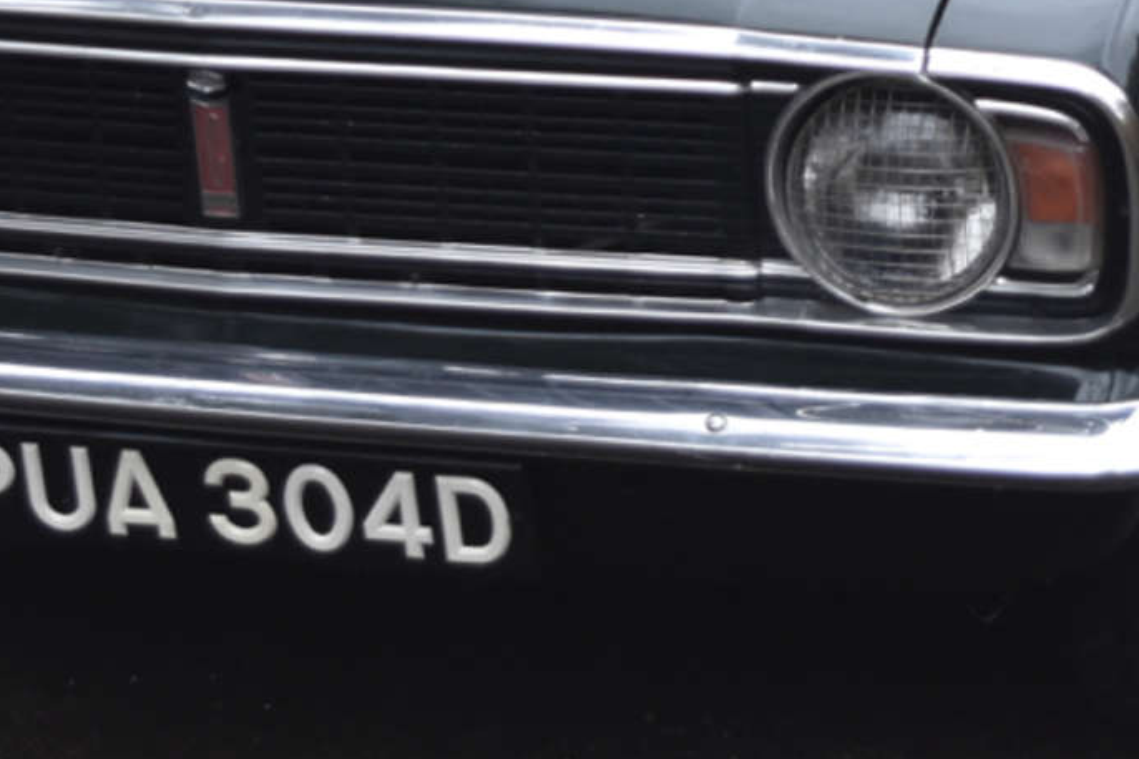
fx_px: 5535
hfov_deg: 11.7
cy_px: -228
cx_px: 860
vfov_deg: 7.7
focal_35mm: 175
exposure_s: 1/100
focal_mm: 40
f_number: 5
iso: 800
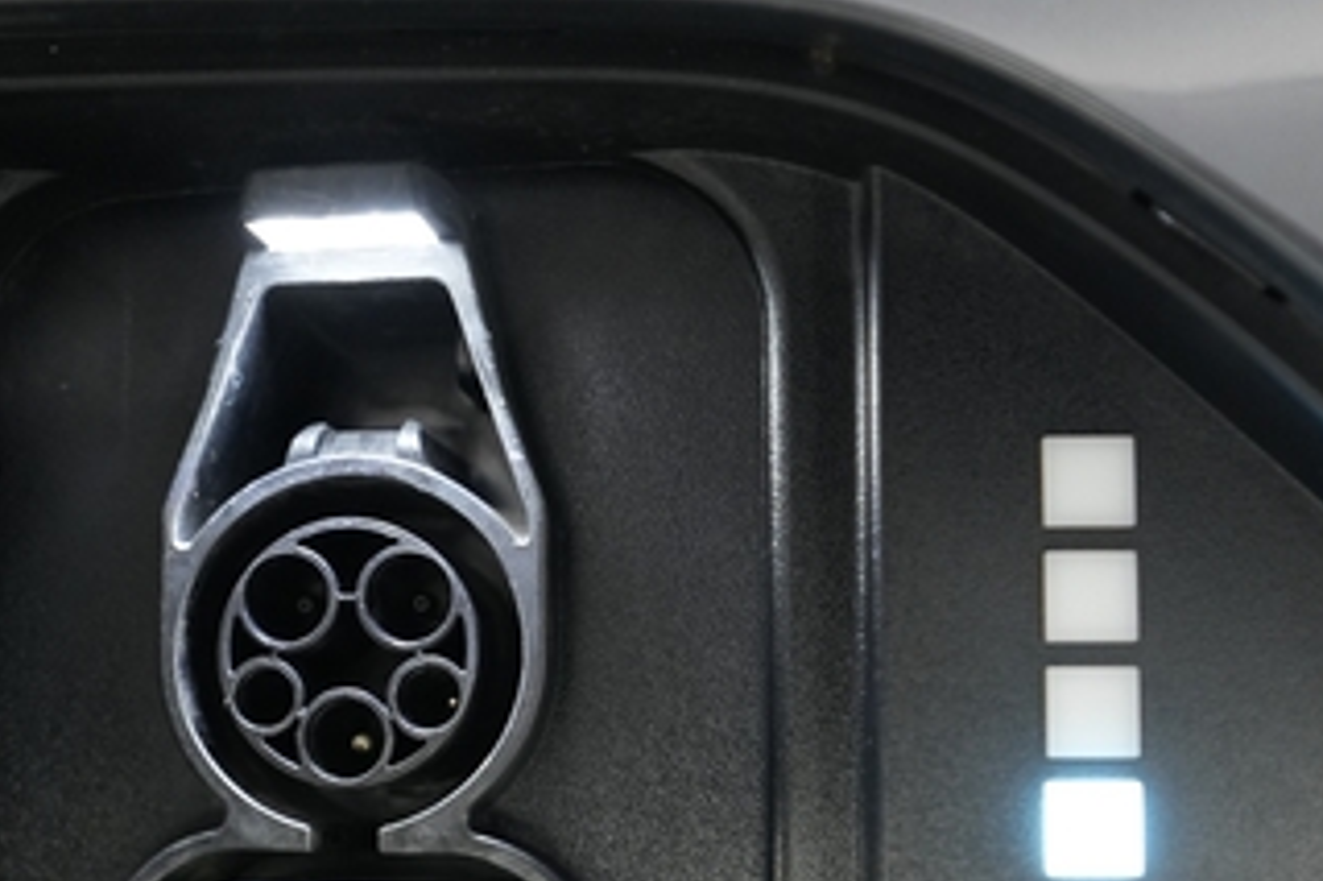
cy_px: 695
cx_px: 475
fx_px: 1910
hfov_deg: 37.9
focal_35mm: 52
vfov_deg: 25.5
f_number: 2.8
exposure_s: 1/60
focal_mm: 26
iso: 2500
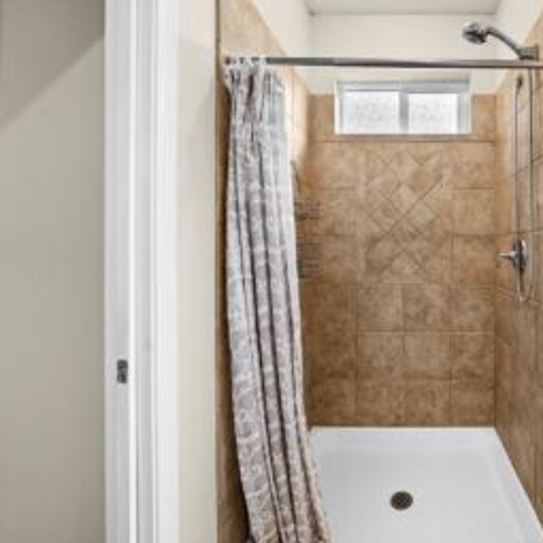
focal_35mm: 16
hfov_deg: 80.5
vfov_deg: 87.4
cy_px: 263
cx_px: 409
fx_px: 284
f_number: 7.1
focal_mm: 12
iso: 1000
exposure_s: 1/4
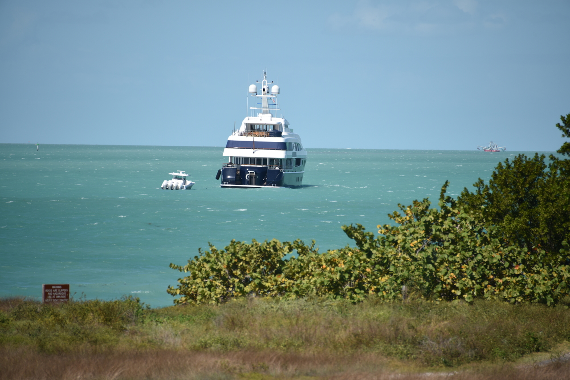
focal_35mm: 300
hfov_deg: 6.9
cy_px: 190
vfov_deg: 4.6
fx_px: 4751
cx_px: 285
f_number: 6.3
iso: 100
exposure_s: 1/640
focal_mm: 300
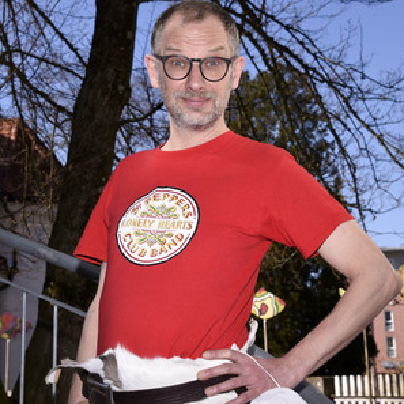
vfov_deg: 21.7
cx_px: 194
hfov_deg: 21.7
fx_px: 1056
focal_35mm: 80
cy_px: 203
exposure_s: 1/160
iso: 160
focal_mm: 62
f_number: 10
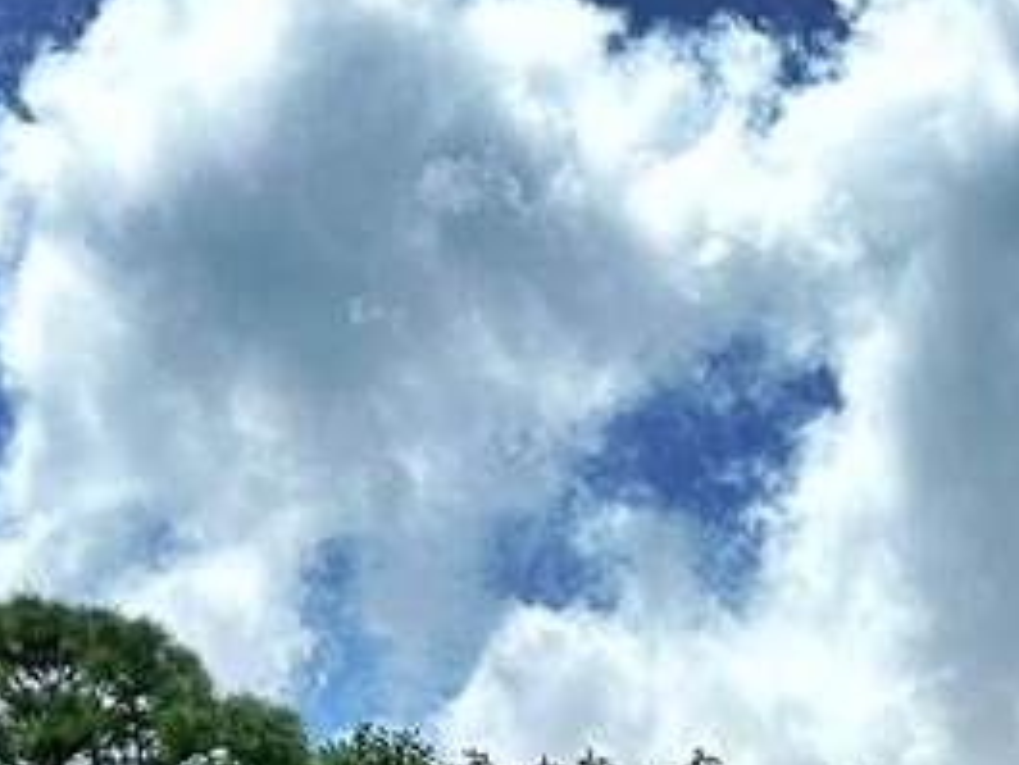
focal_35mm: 116
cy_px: 1461
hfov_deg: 16.3
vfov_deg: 11.6
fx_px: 3416
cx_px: 1223
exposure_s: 1/8197
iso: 80
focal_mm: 6.86
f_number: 1.78
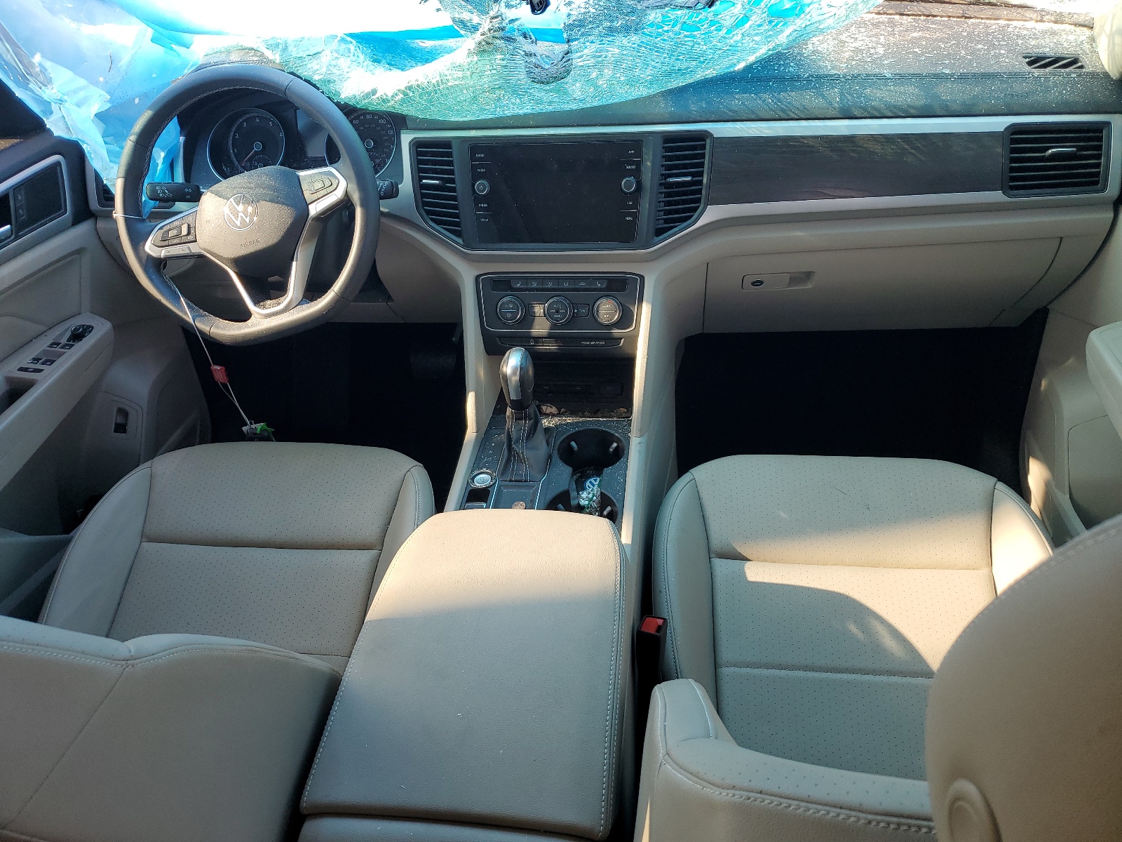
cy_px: 421
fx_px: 843
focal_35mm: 26
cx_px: 561
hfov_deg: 67.3
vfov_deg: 53.1
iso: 50
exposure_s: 1/167
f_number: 1.5
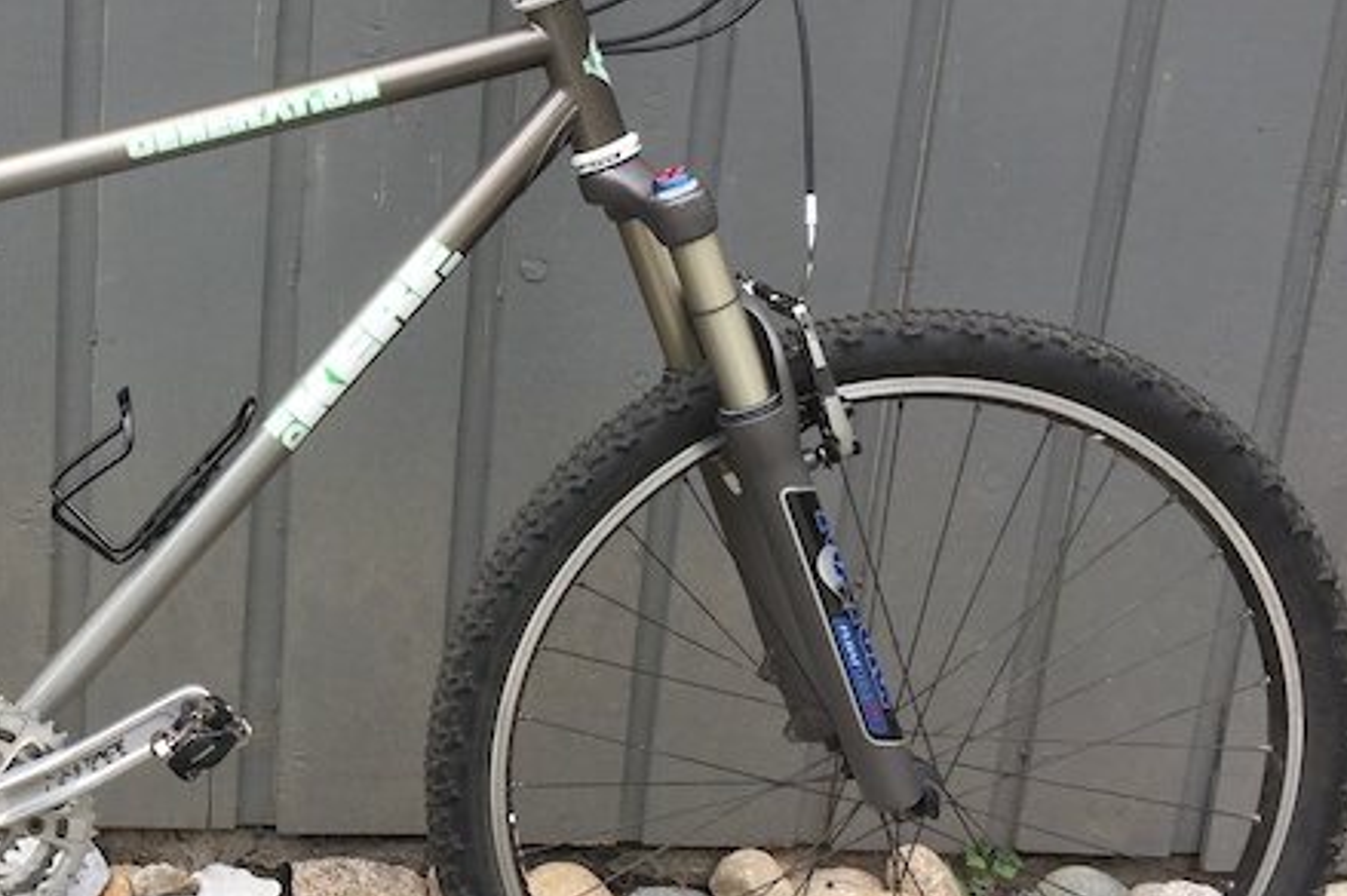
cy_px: 420
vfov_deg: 24.6
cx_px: 129
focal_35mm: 55
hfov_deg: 34.2
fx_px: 2056
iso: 32
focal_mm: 4.15
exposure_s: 1/252
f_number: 2.2
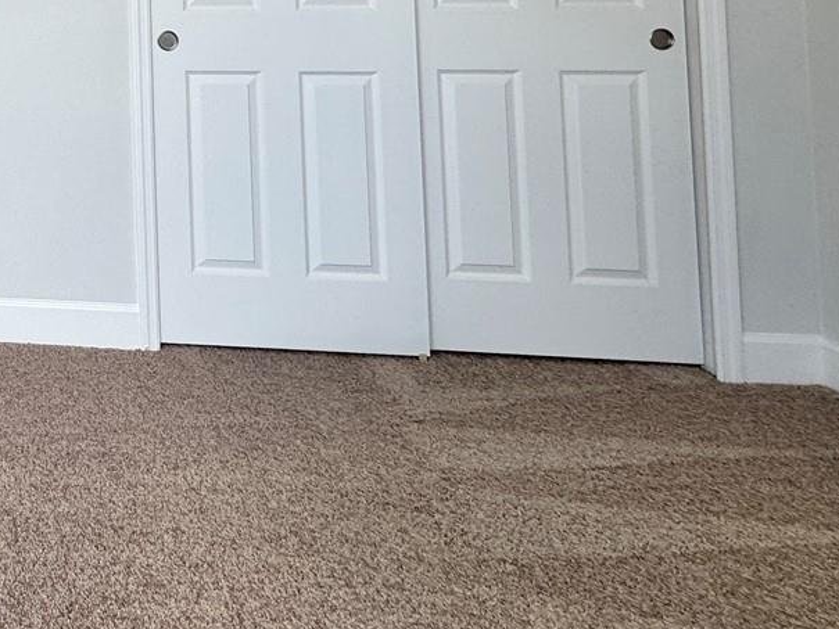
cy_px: -78
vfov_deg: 33.3
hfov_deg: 38.3
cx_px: -150
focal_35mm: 37
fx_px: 897
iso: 40
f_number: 2.2
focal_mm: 2.22
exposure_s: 1/120
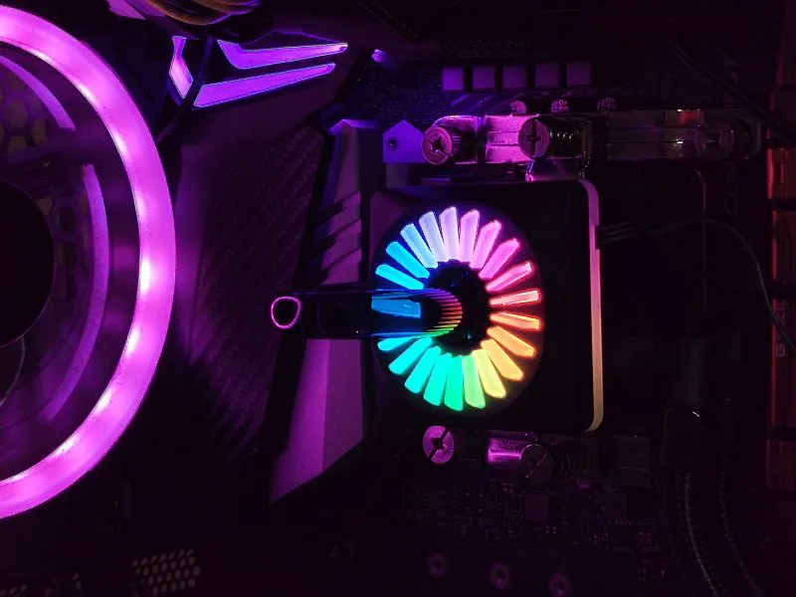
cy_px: 298
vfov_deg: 20.2
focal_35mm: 73
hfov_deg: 26.7
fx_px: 1679
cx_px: 398
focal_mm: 5.56
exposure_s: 1/107
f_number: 1.6
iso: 50
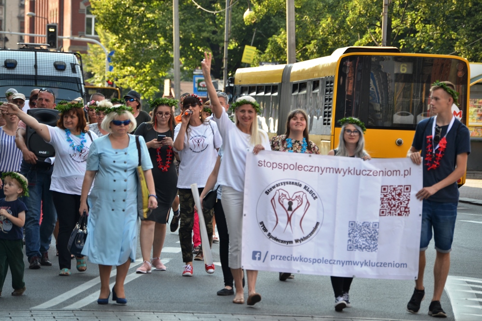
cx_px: 241
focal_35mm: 188
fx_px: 2511
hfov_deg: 11.0
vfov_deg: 7.3
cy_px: 160
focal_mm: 125
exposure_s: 1/160
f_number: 4.8
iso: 100
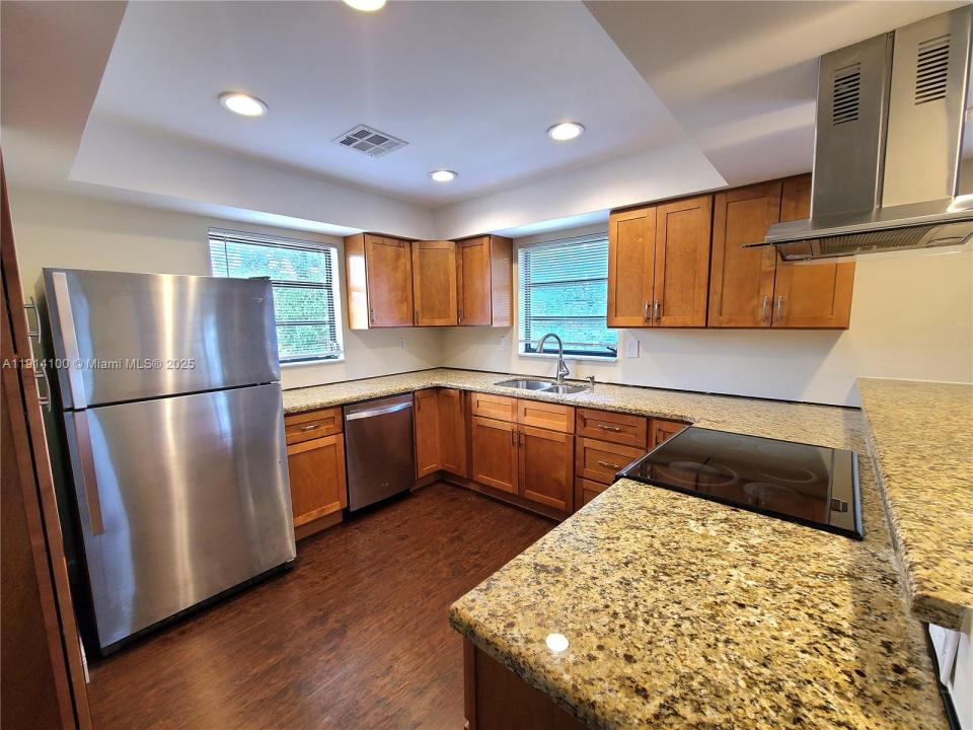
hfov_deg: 106.2
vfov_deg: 89.9
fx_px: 365
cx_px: 486
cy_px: 365
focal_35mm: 13
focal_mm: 2.2
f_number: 2.2
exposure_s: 1/60.2
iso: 160
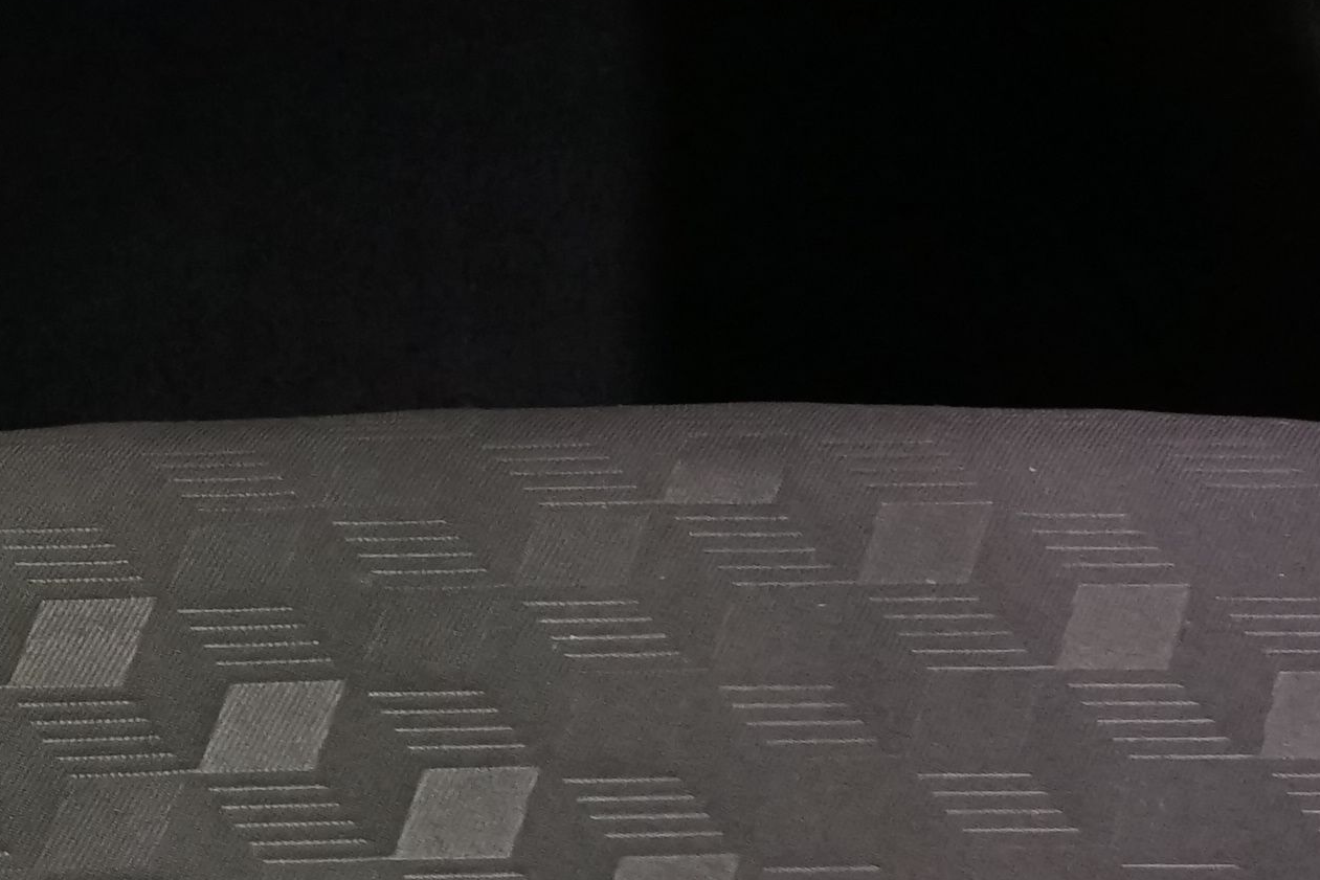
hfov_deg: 13.4
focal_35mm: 138
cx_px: -1054
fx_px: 5060
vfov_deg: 9.8
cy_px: -82
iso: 2000
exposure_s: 1/15
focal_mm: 29
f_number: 5.6
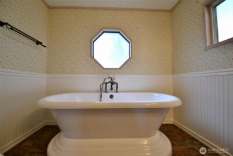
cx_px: 116
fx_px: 97
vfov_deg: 77.4
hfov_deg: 100.4
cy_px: 78
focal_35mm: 15
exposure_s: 1/40
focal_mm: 10
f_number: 3.5
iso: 400
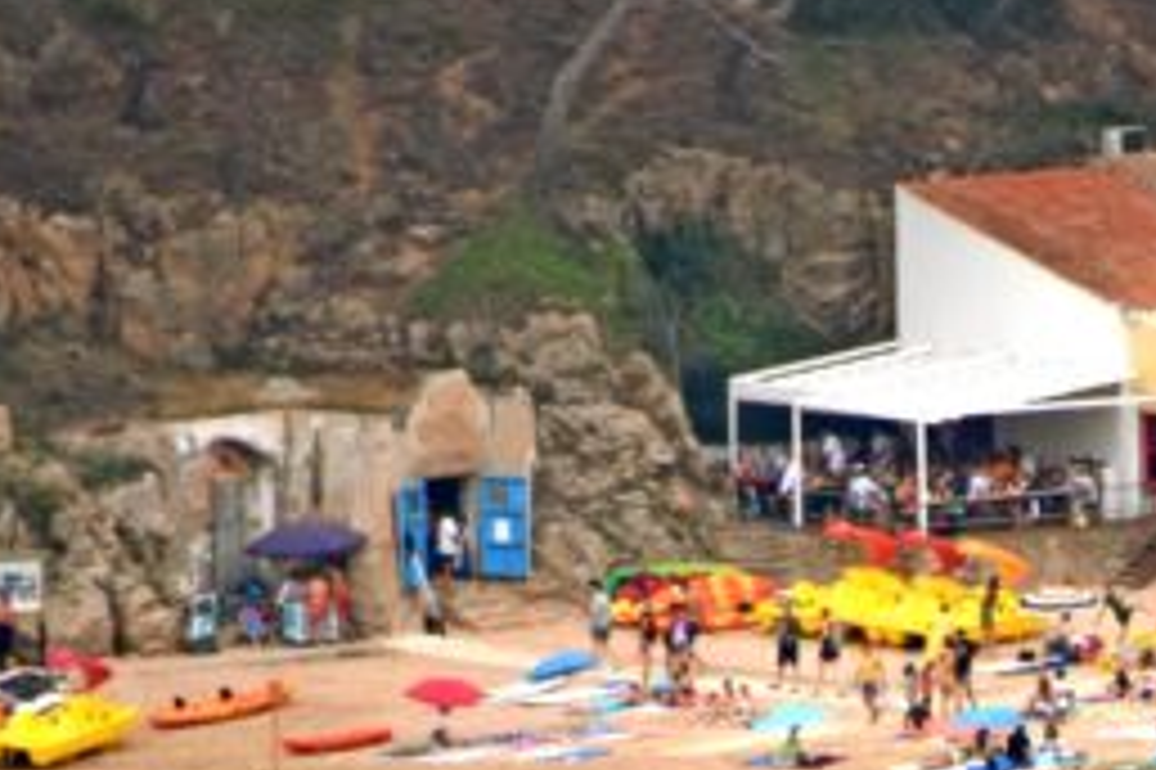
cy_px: 860
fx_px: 57568
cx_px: 1255
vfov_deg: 0.8
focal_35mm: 1794
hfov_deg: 1.2
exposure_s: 1/500
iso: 400
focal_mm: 300
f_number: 6.3
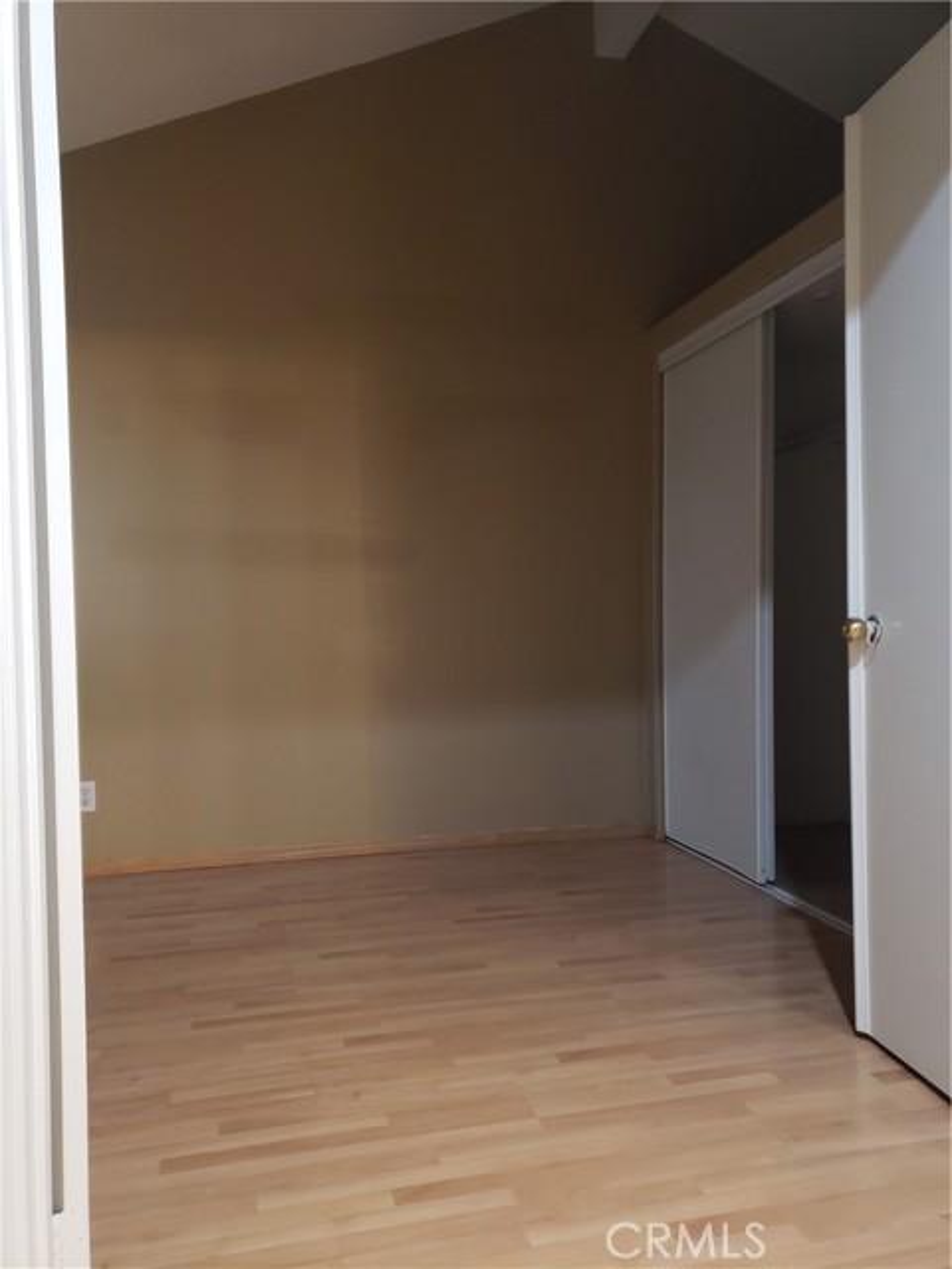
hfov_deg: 53.1
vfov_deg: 67.3
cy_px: 634
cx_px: 476
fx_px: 953
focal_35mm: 26
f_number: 1.5
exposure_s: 1/20
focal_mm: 4.3
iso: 250
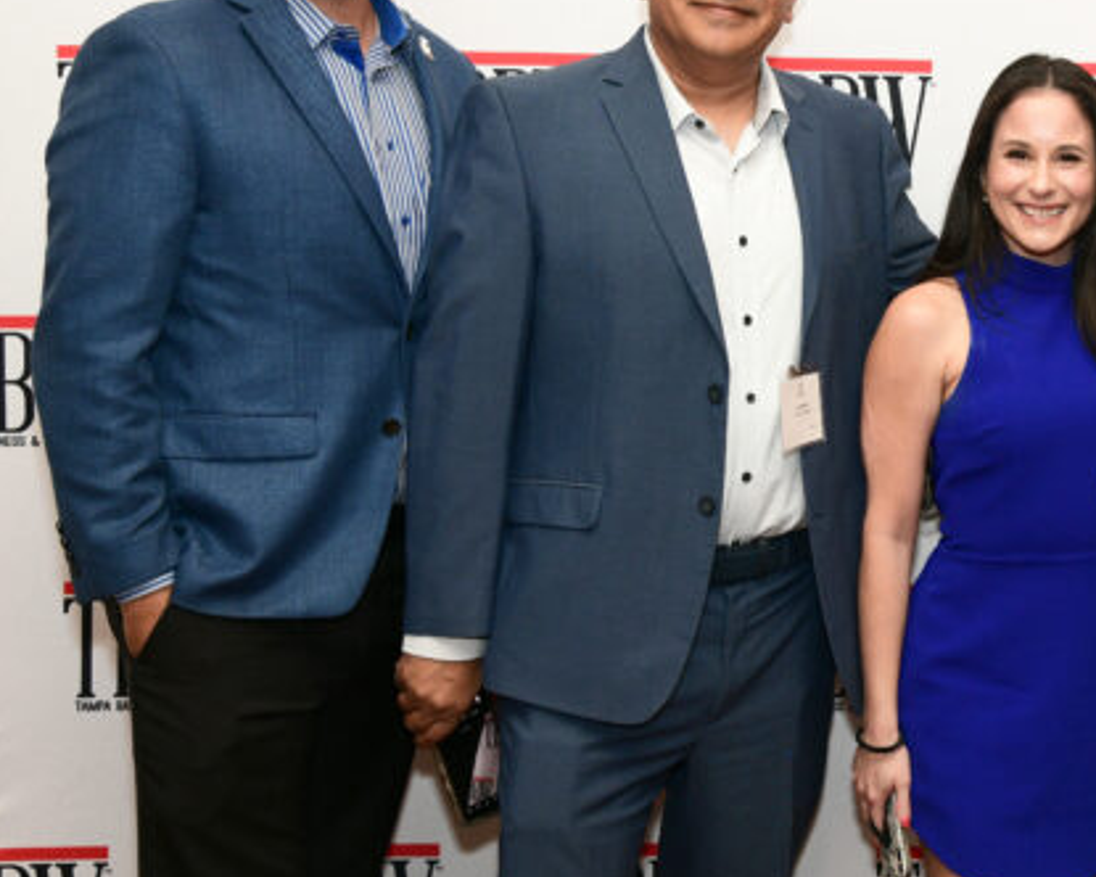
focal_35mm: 84
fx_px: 2725
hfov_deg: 22.1
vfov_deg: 18.3
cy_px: 345
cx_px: 1042
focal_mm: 44
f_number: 5.6
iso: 1600
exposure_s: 1/60
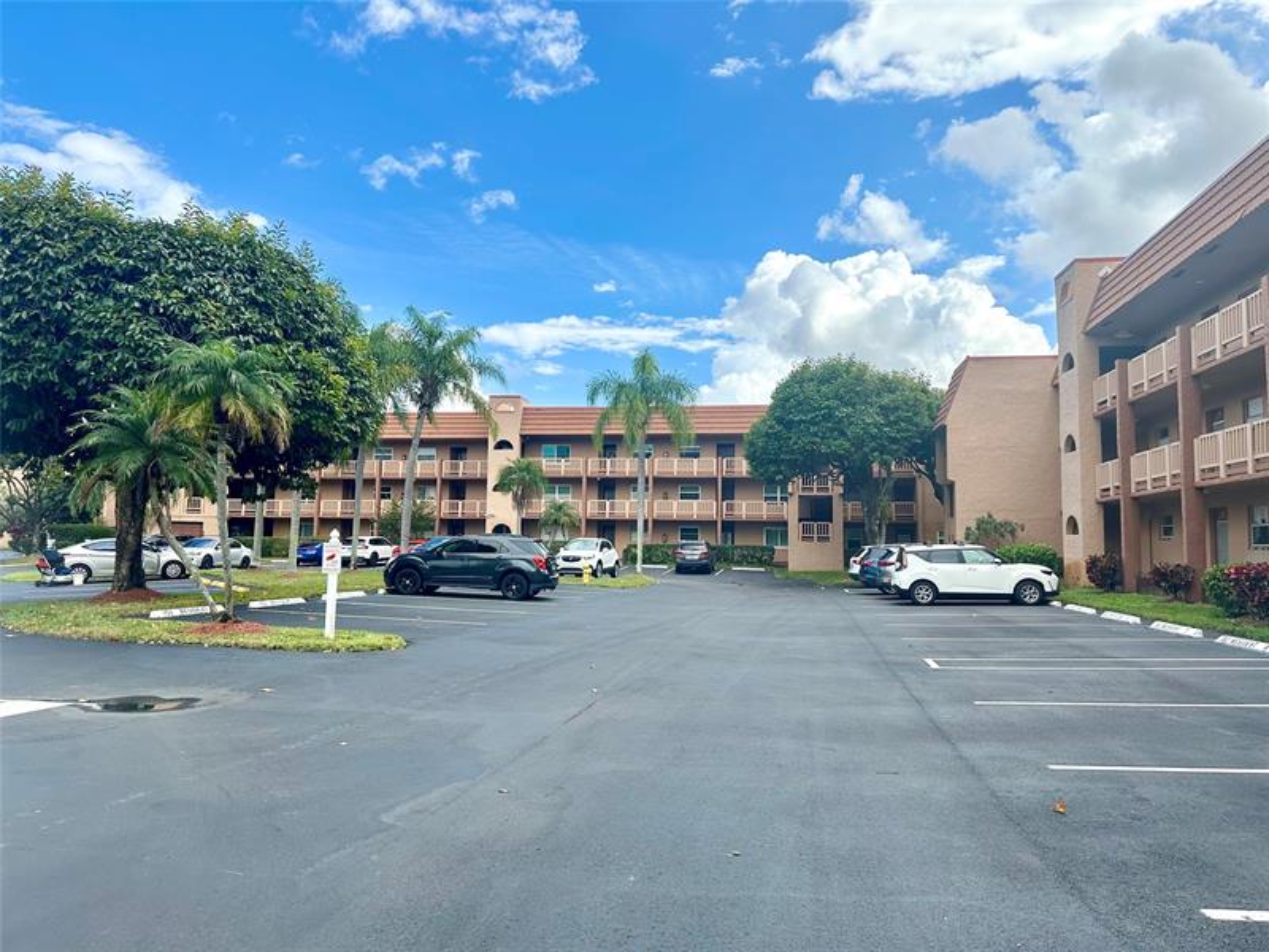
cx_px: 634
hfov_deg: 71.6
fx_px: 880
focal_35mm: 24
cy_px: 476
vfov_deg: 56.8
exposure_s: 1/3058
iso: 80
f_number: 1.78
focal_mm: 6.86
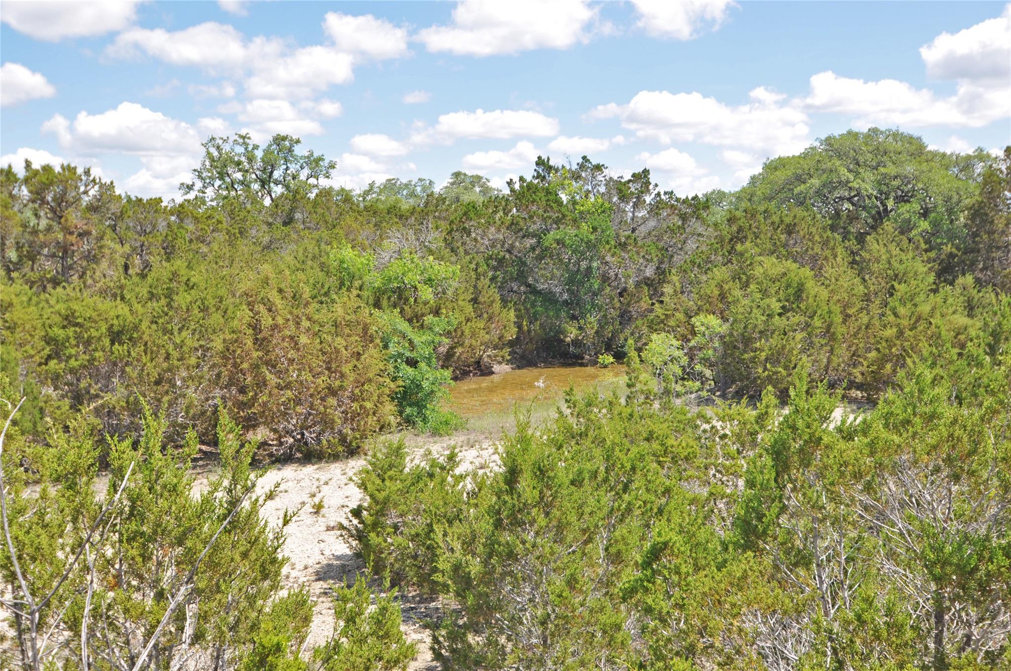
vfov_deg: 36.8
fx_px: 1010
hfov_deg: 53.2
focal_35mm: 36
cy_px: 336
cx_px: 506
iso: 250
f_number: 5.6
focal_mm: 24
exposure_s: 1/500
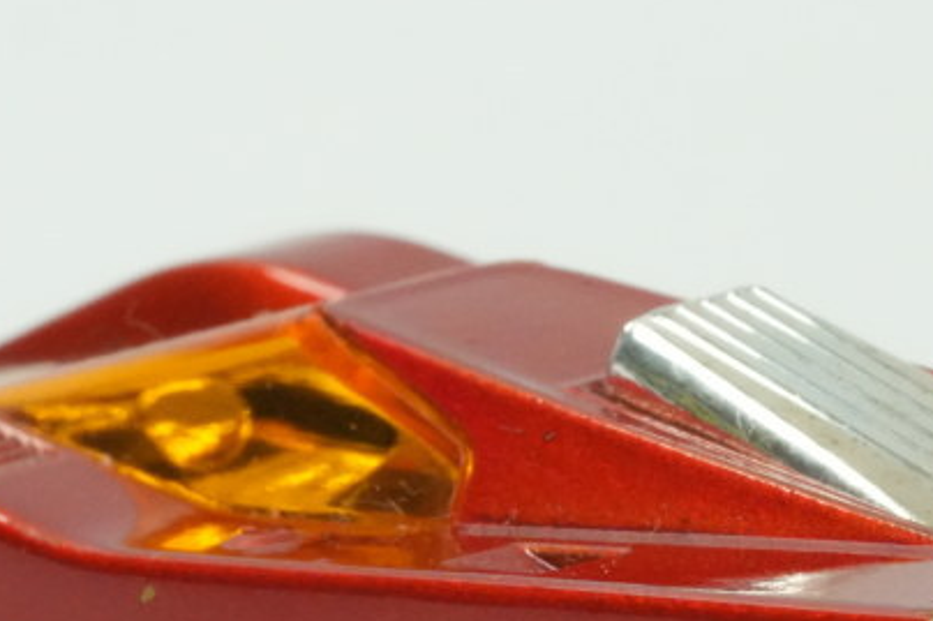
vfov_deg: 4.8
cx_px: 561
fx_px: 7383
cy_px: 564
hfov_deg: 7.2
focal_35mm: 285
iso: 12800
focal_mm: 90
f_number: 22
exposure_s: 1/100
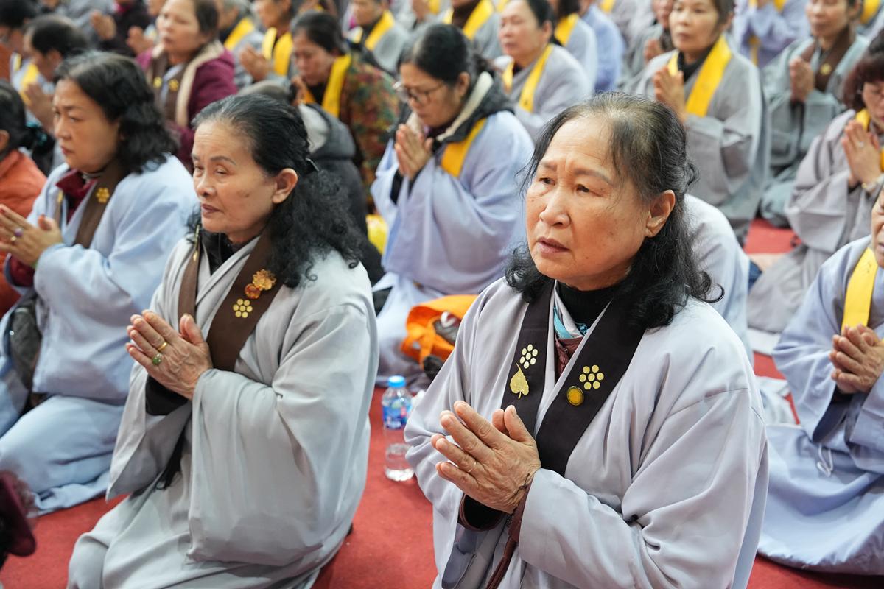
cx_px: 442
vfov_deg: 28.6
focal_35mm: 47
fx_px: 1154
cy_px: 294
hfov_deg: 41.9
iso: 5000
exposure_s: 1/100
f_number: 4
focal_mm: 47
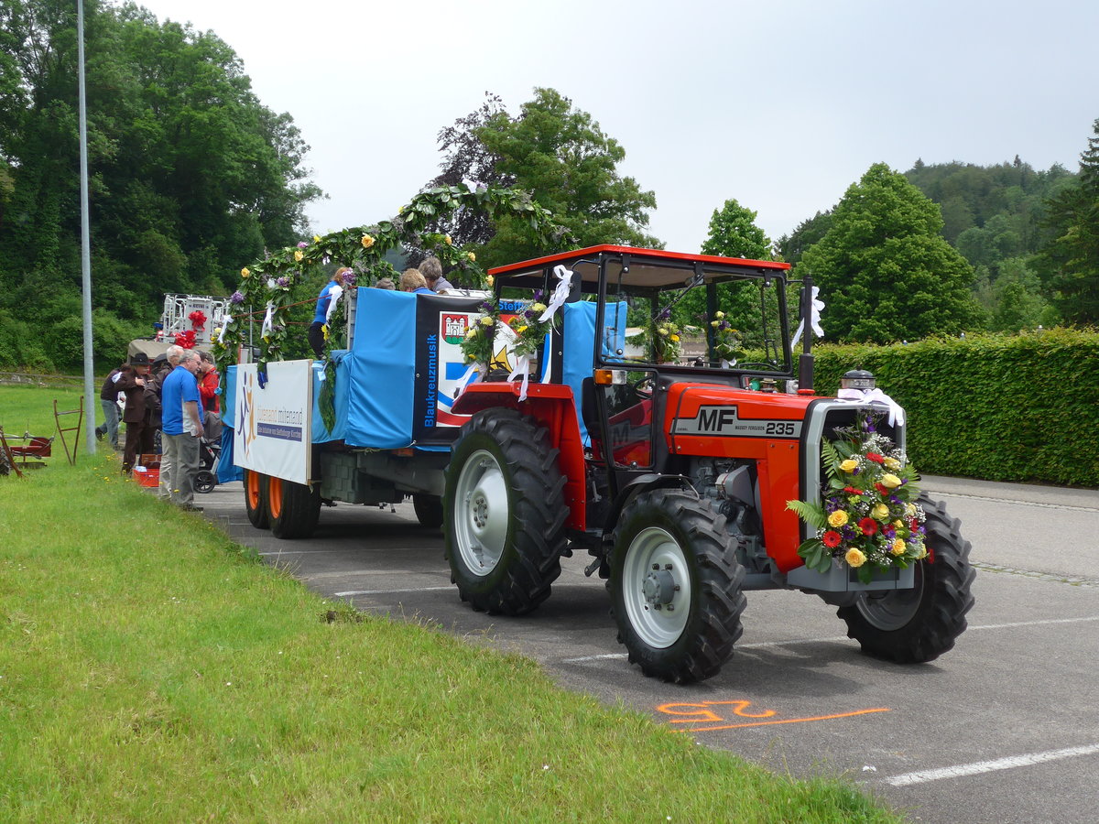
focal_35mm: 44
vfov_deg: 32.9
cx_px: 550
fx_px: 1397
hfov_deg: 42.9
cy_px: 412
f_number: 2.8
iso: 80
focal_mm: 9
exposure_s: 1/800
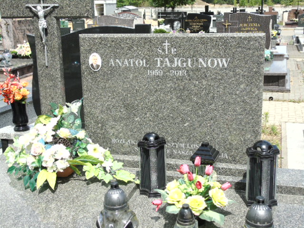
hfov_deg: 41.2
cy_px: 114
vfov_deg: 31.5
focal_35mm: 46
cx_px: 152
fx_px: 404
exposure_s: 1/500
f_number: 4.1
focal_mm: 8.2
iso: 80
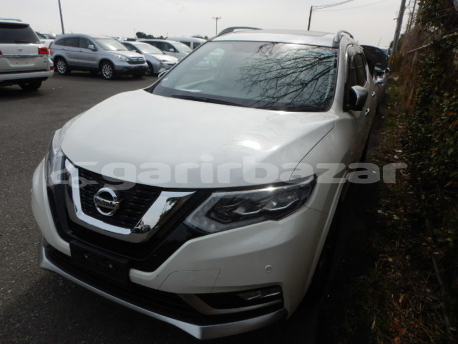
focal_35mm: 24
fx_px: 318
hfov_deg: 71.6
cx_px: 229
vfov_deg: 56.8
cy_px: 172
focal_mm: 4.3
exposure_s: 1/1250
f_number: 4.1
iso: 125
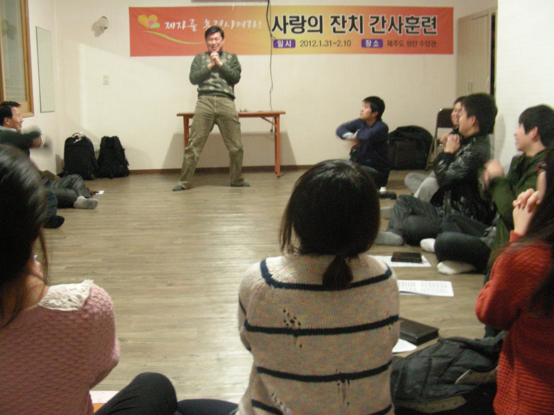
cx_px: 277
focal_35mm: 38
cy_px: 208
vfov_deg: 37.7
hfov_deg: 49.0
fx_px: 608
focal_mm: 6.3
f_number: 3.5
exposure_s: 1/8
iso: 528
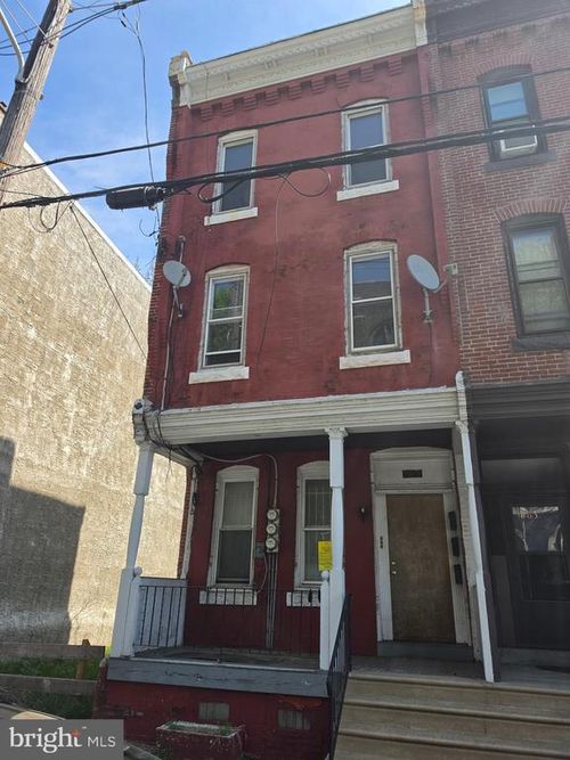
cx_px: 285
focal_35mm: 23
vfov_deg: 73.9
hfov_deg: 58.9
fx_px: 505
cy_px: 380
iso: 64
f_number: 1.4
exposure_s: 1/3168
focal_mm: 6.5
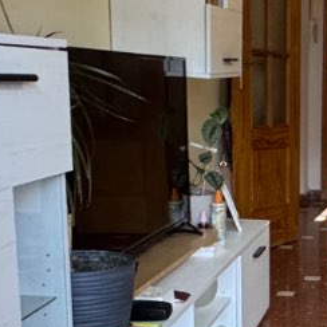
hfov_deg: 19.4
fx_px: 812
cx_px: 513
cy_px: 281
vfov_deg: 22.3
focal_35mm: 76
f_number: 2.2
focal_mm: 2.22
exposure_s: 1/60
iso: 400
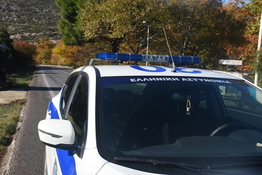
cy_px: 88
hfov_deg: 43.6
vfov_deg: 29.9
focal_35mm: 45
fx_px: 328
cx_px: 131
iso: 100
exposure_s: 1/320
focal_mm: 30
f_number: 9
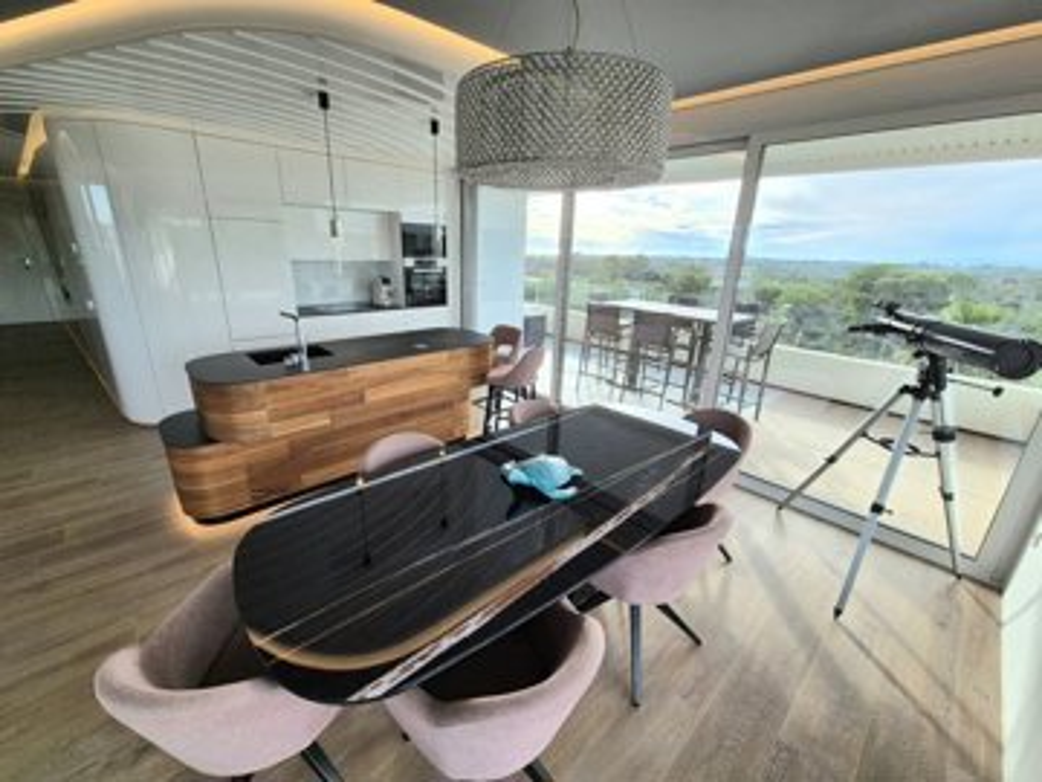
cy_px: 391
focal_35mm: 13
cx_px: 521
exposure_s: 1/455
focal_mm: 2.2
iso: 50
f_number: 2.2
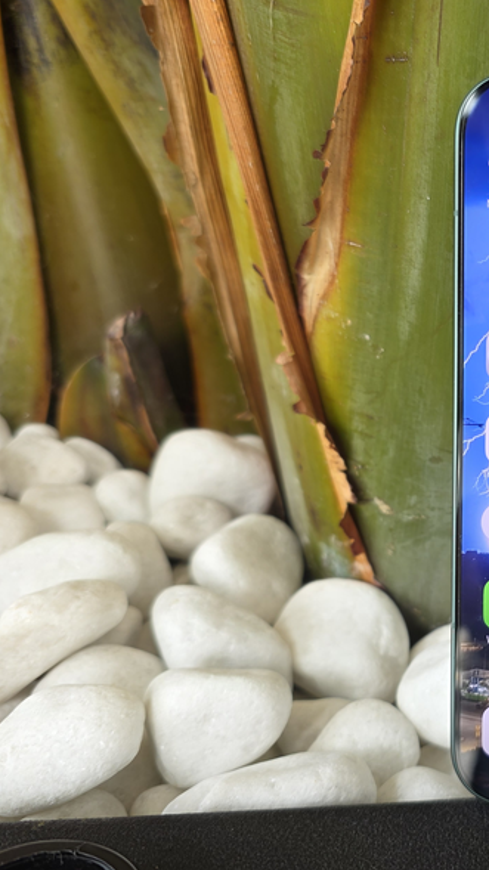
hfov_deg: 27.1
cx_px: 547
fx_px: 923
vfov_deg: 50.5
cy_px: 429
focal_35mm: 40
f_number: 1.7
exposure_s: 1/61
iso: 25
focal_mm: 6.3
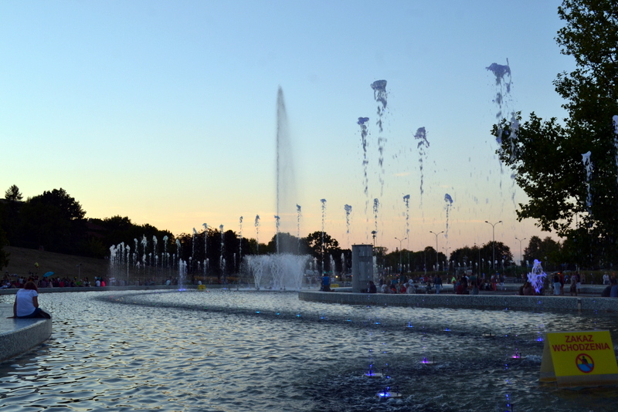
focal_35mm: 39
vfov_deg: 34.2
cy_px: 206
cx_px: 309
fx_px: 670
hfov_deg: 49.5
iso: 400
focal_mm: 26
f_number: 9
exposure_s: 1/100
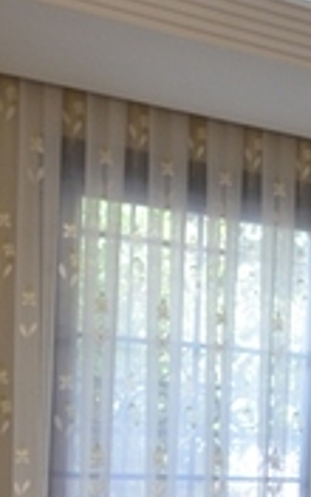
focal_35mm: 63
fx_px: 854
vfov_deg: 30.8
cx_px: 697
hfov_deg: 14.9
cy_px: 463
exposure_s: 1/80
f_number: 4.5
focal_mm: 10
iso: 400
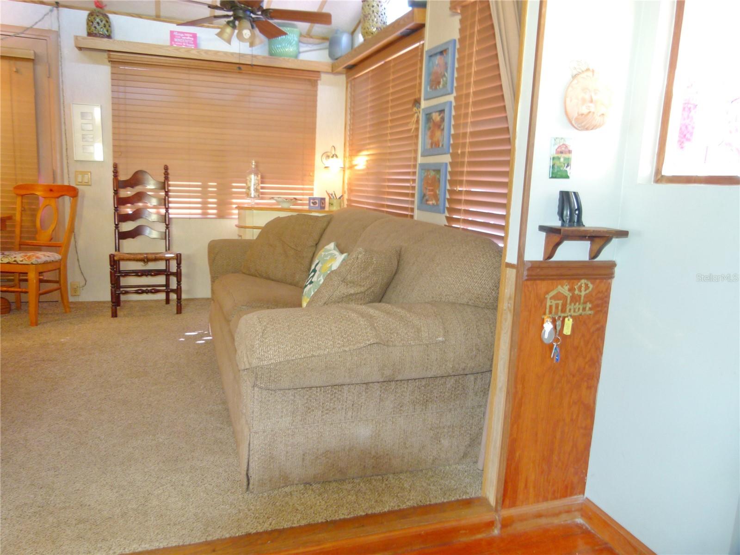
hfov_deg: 69.4
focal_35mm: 25
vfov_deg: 54.9
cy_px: 278
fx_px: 534
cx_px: 370
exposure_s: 1/8
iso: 100
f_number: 2.8
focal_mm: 4.5
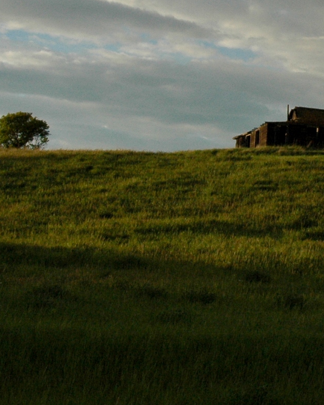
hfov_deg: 14.4
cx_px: 335
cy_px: 78
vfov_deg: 18.1
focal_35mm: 105
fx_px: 1259
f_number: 14
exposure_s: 1/320
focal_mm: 26
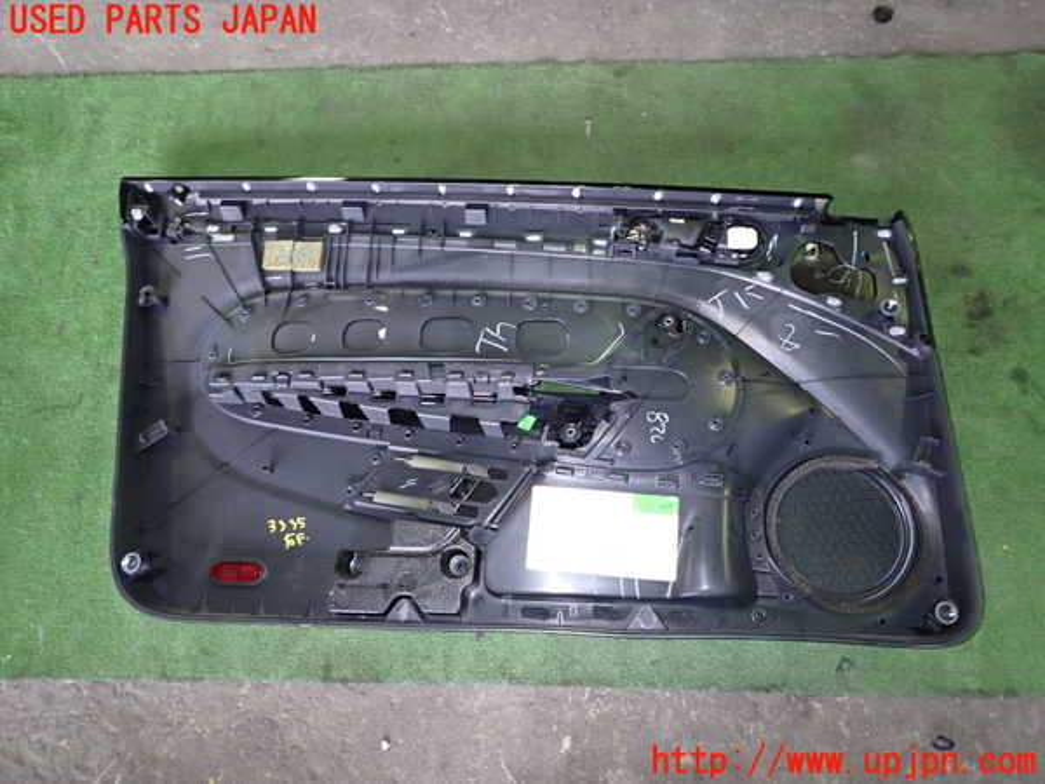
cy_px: 392
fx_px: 755
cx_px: 522
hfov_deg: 69.4
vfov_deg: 54.9
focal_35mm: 25
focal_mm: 4.5
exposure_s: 1/30
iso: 400
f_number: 2
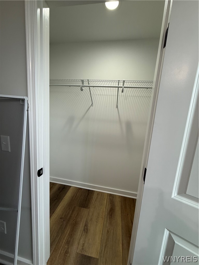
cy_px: 132
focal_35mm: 14
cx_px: 100
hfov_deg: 85.7
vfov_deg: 102.1
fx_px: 107
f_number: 2.2
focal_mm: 2.22
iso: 125
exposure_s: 1/120
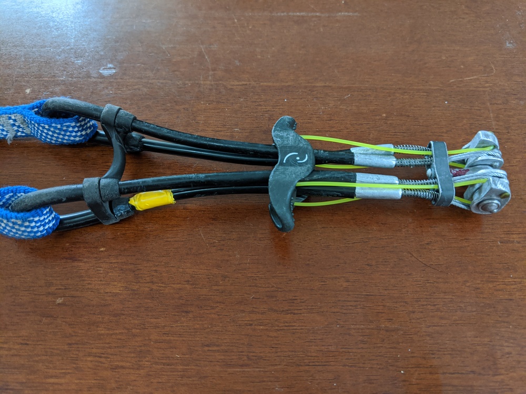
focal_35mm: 27
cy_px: 197
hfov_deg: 65.3
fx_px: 410
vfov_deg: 51.4
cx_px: 263
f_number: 1.8
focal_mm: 4.44
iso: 185
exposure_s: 1/24
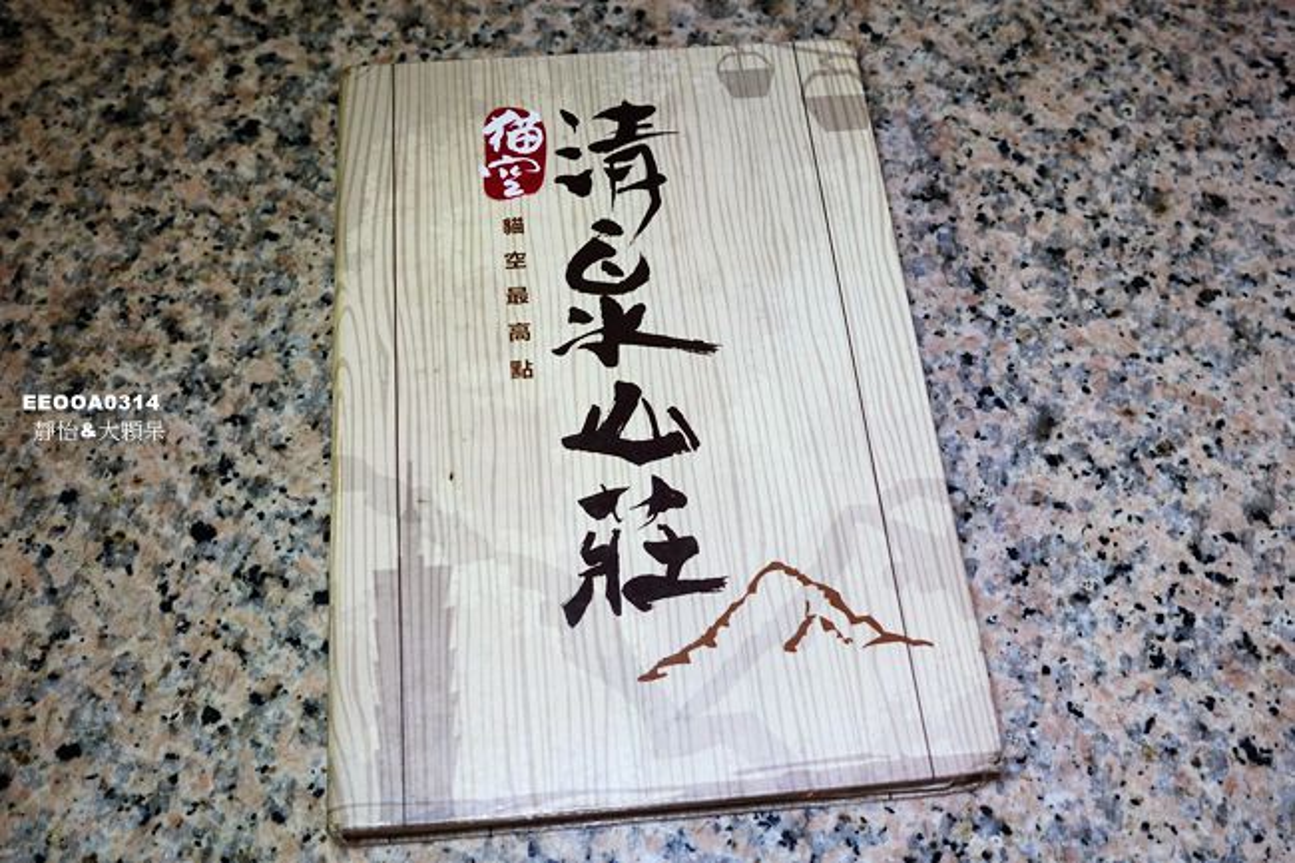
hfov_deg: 50.7
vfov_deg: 35.0
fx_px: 1367
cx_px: 648
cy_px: 432
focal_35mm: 38
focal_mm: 13.92
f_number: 2.8
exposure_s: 1/40
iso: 400
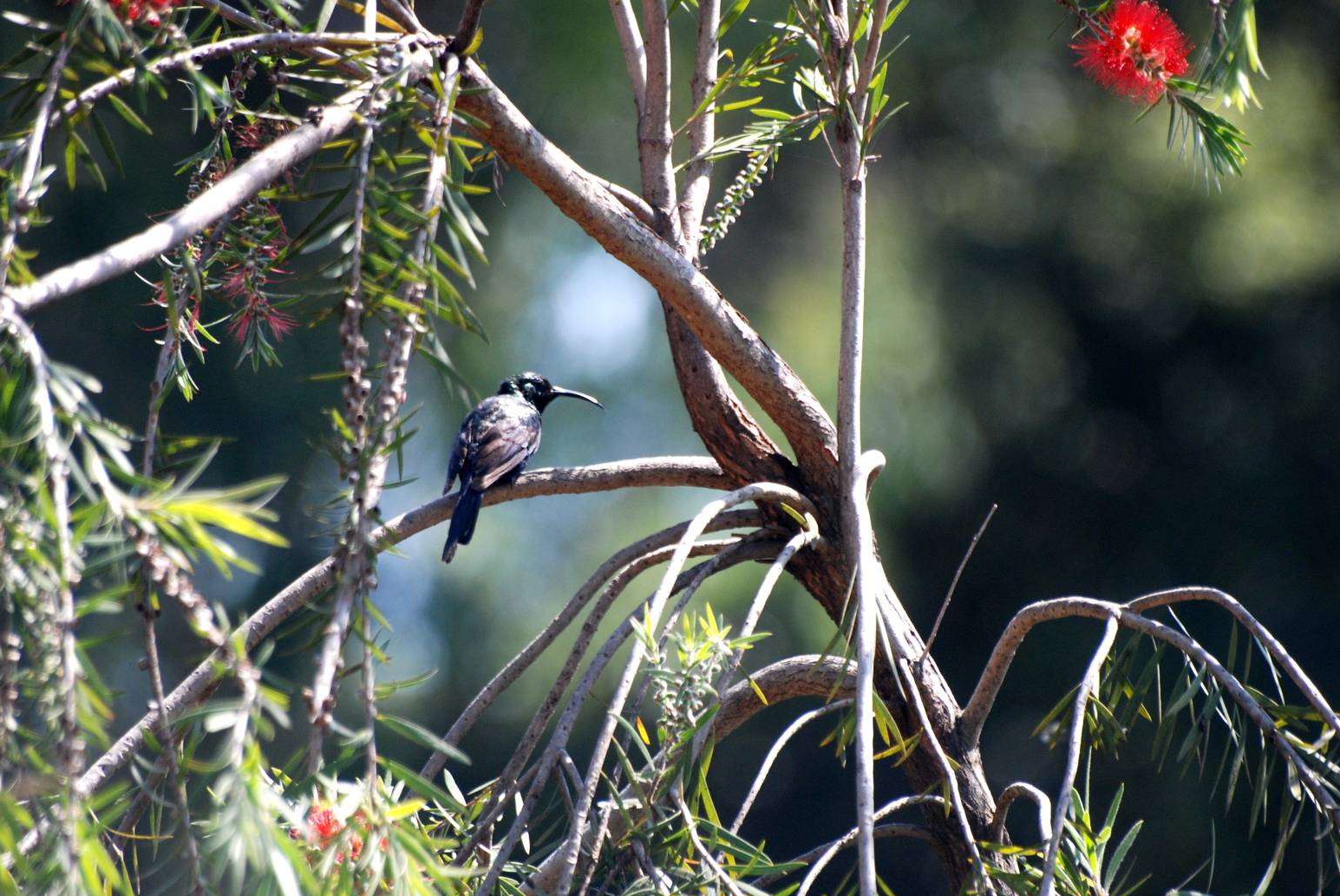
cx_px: 653
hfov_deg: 4.4
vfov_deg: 3.0
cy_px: 451
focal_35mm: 466
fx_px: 17365
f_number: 5.6
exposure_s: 1/400
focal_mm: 300
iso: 400
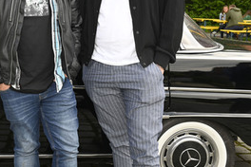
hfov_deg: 33.0
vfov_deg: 22.6
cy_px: 27
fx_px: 410
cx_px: 48
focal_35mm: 59
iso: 640
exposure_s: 1/160
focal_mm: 34.5
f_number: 8
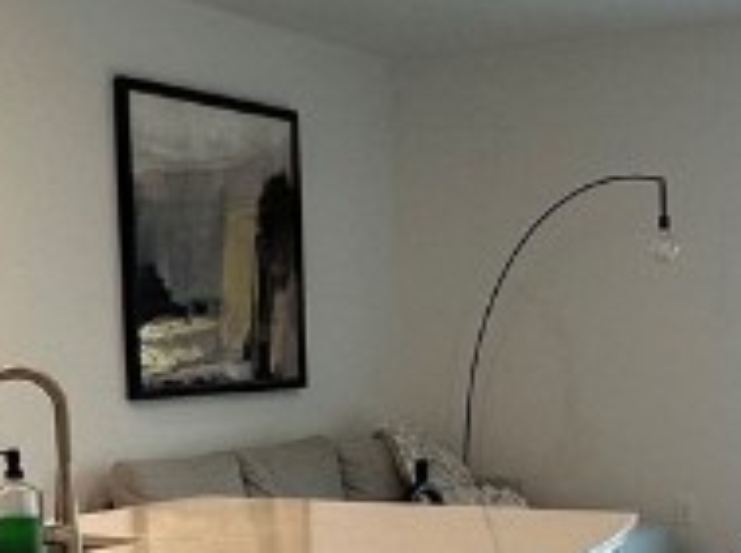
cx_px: 412
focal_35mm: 76
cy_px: 529
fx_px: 1624
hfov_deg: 25.7
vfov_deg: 18.9
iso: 125
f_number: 2.2
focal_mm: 2.22
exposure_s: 1/120
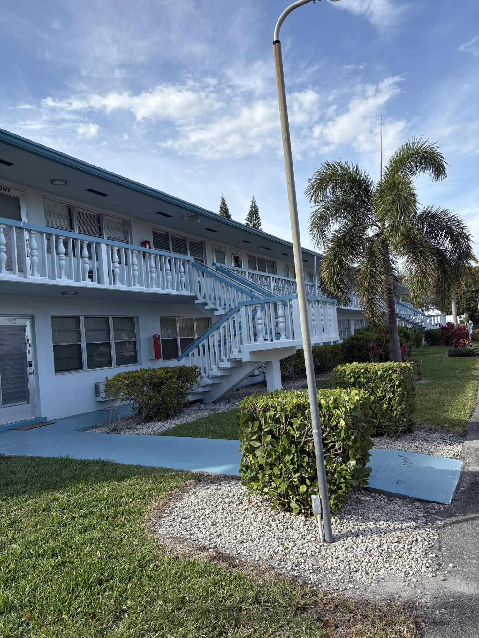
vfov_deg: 67.3
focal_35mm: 26
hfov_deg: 53.1
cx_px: 240
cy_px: 319
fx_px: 480
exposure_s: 1/2283
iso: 50
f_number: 1.6
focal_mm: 5.96
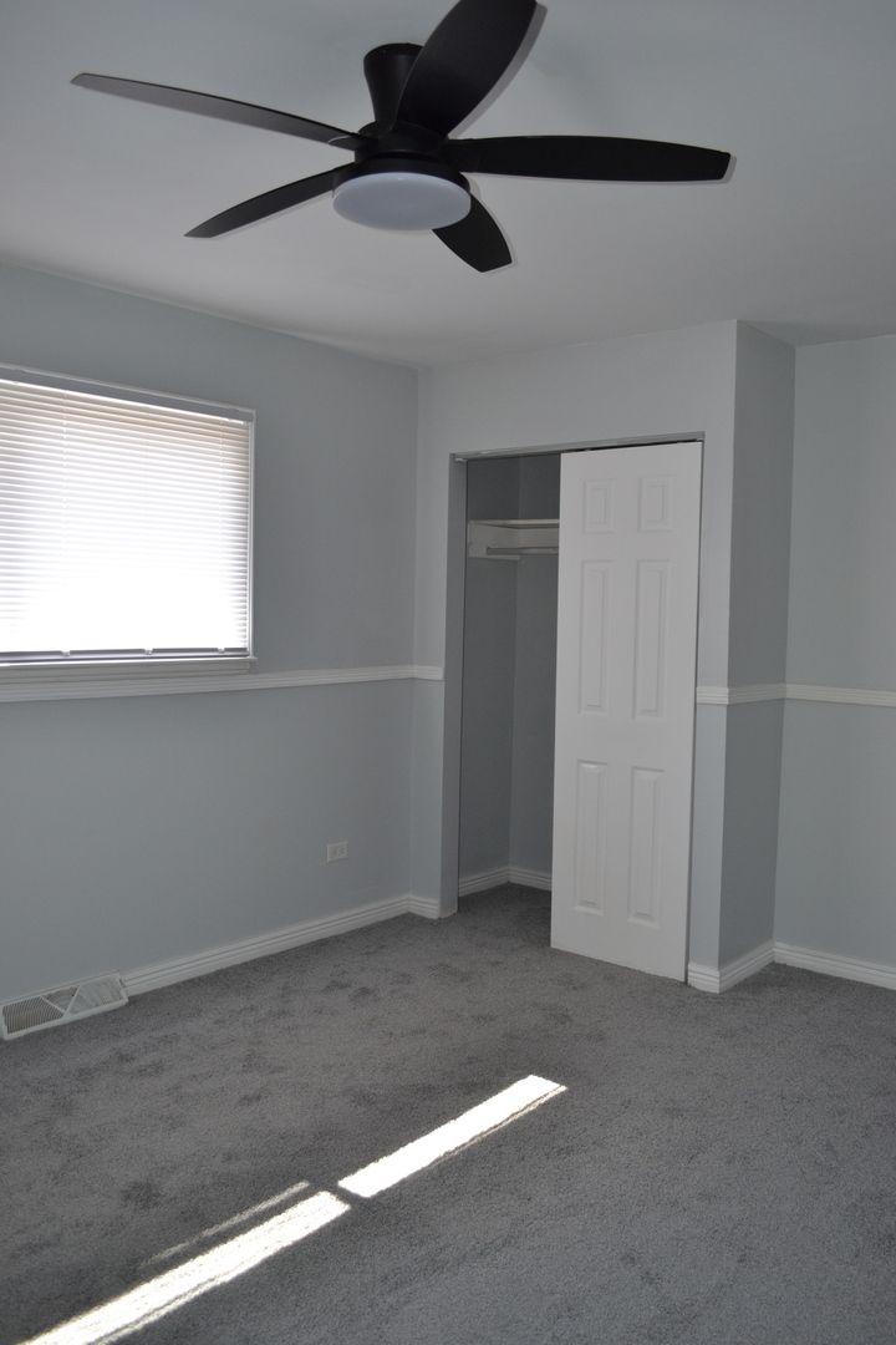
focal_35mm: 27
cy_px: 672
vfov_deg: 67.4
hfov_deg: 47.9
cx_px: 448
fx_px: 1008
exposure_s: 1/125
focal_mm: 18
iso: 320
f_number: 4
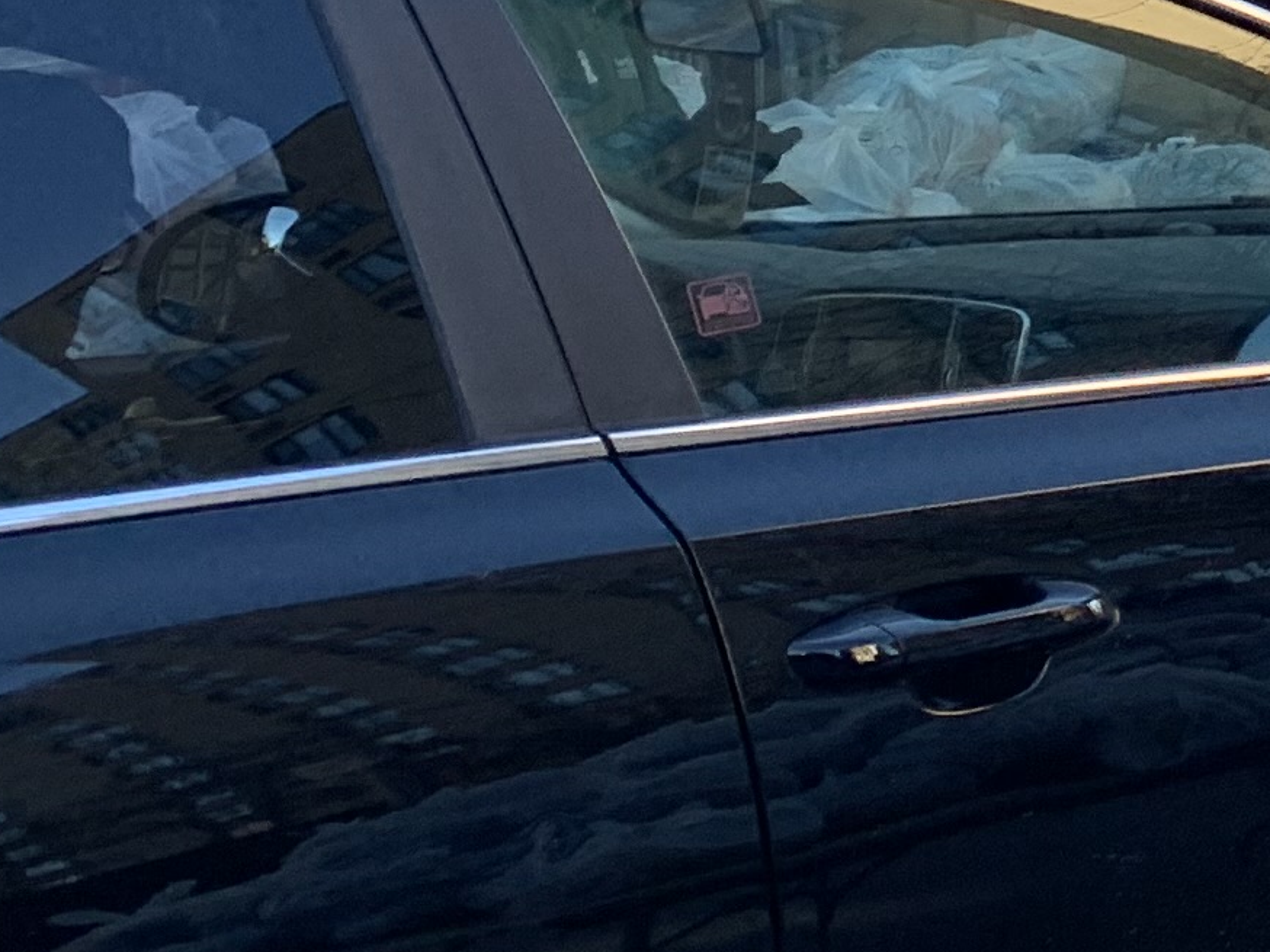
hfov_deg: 14.1
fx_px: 4401
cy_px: -433
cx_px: 2467
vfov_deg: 11.8
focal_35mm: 120
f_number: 1.8
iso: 25
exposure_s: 1/354
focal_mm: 4.25
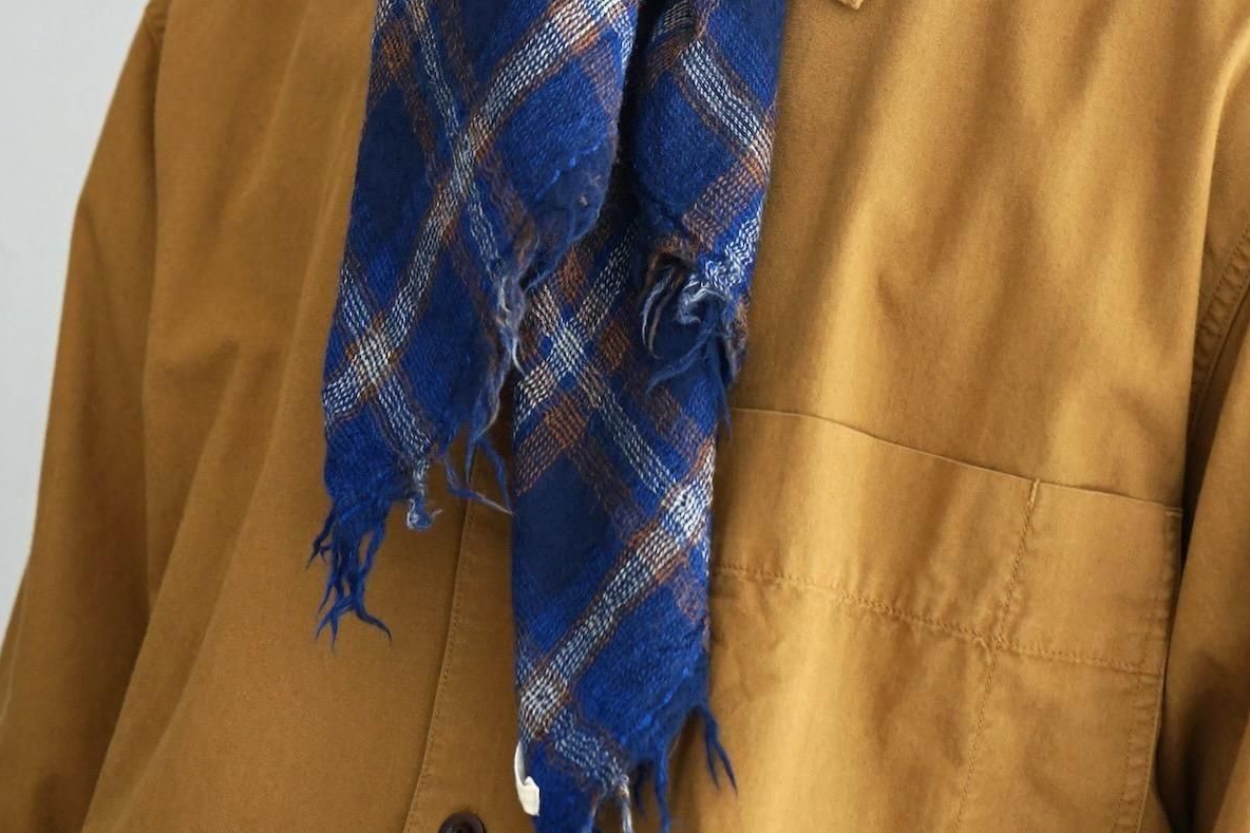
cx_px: 630
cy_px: 324
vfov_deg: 17.9
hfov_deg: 26.7
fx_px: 2638
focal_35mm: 76
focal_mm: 50
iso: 640
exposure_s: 1/160
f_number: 4.5
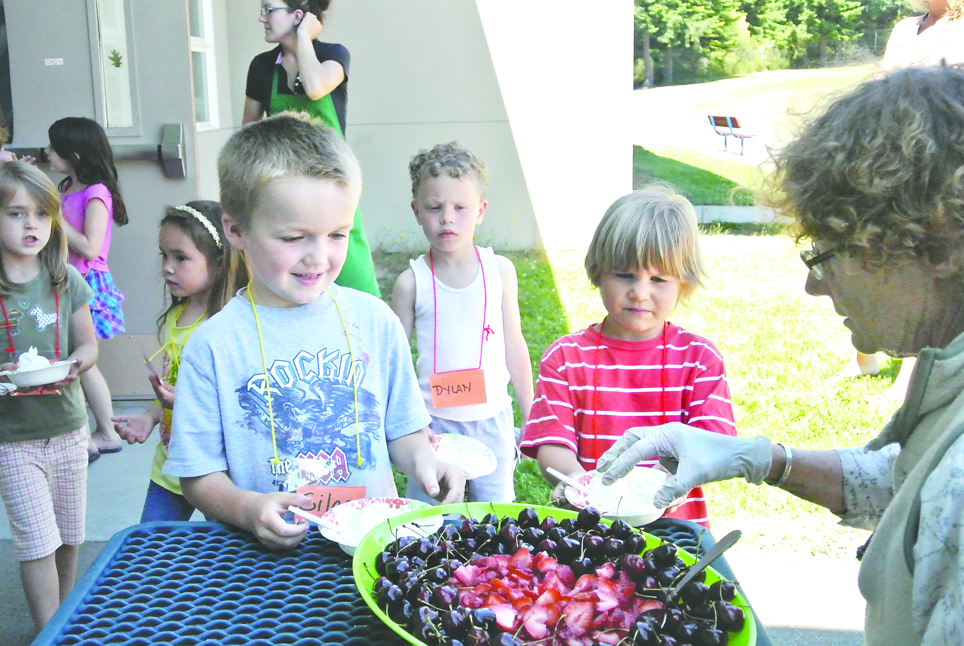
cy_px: 323
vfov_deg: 34.3
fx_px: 1046
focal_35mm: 39
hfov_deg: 49.5
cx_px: 482
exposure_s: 1/2000
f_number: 4
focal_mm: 14.5
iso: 1600
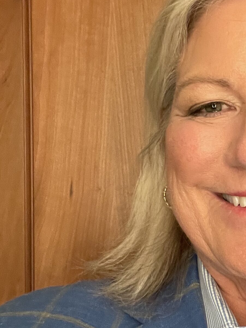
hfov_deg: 22.1
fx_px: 606
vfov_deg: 30.2
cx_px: 245
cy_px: 184
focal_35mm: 64
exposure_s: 1/40
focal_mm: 2.71
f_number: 2.2
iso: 400
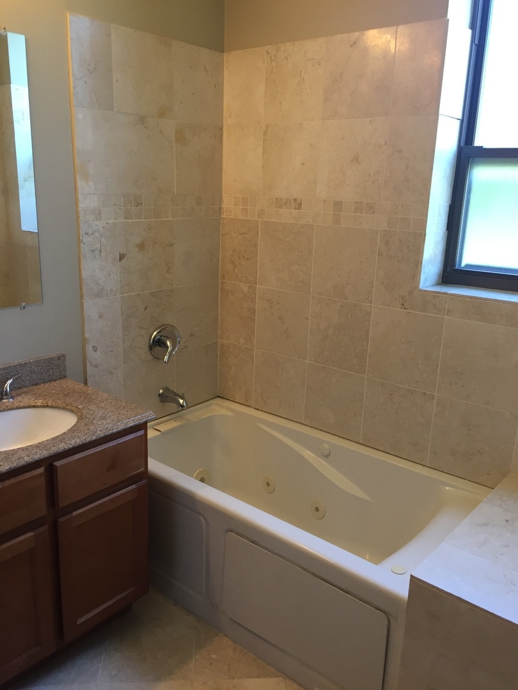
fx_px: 579
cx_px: 259
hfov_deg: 48.2
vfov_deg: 61.7
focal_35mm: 29
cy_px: 345
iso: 40
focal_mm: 4.15
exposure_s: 1/30
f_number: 2.2
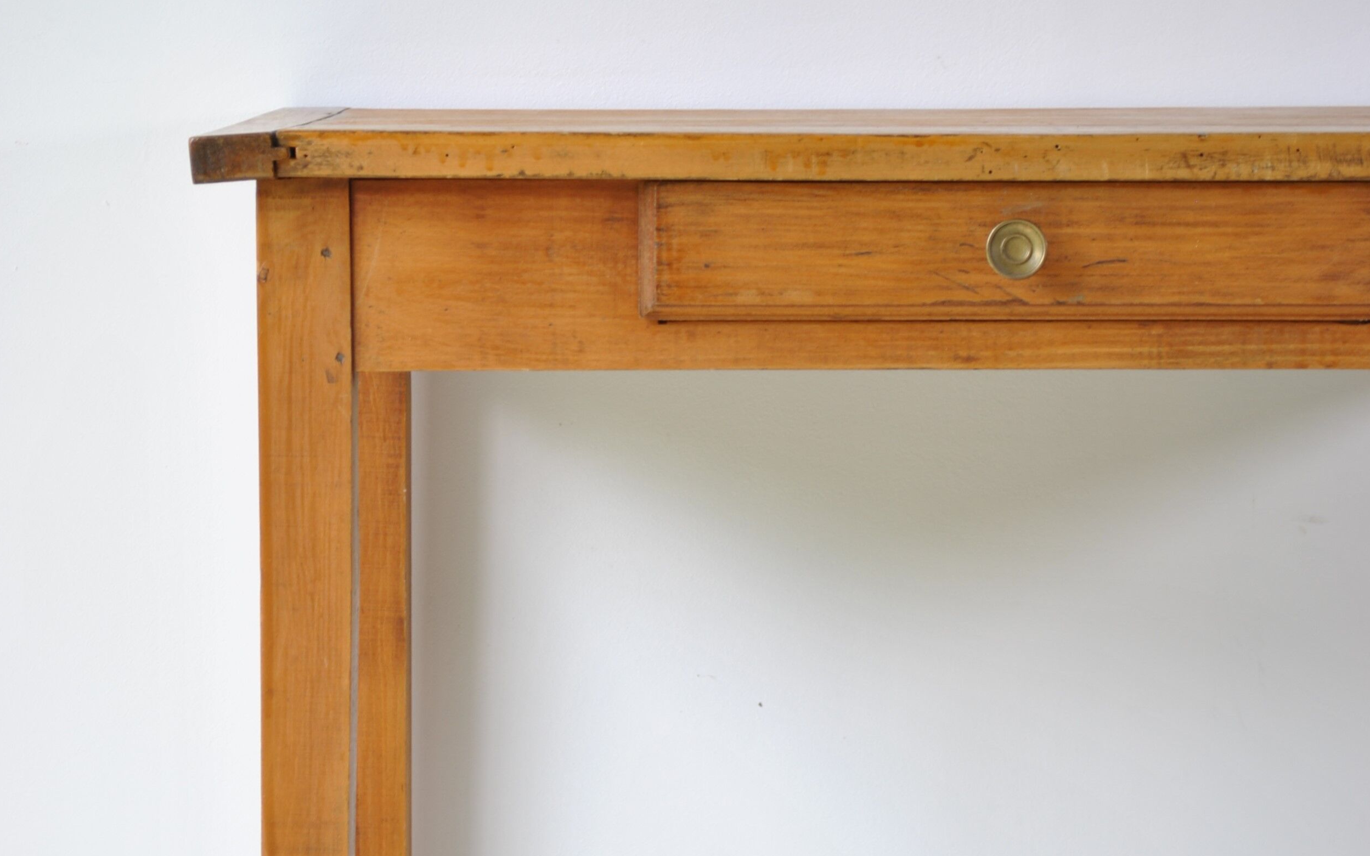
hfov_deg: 16.5
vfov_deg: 10.3
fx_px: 4733
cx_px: 684
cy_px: 713
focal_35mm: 127
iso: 100
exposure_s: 1/40
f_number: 6.3
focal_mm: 55
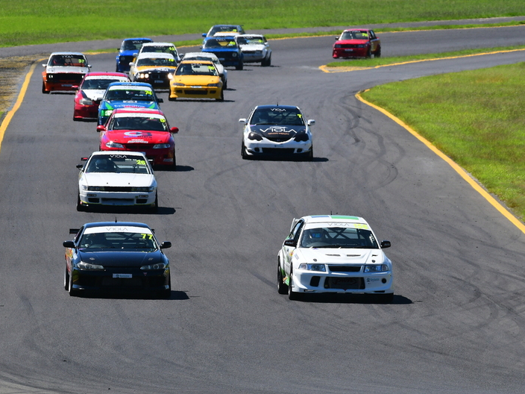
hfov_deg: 3.1
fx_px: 9691
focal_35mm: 639
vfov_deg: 2.3
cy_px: 196
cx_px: 264
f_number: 13
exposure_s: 1/640
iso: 500
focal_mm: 390
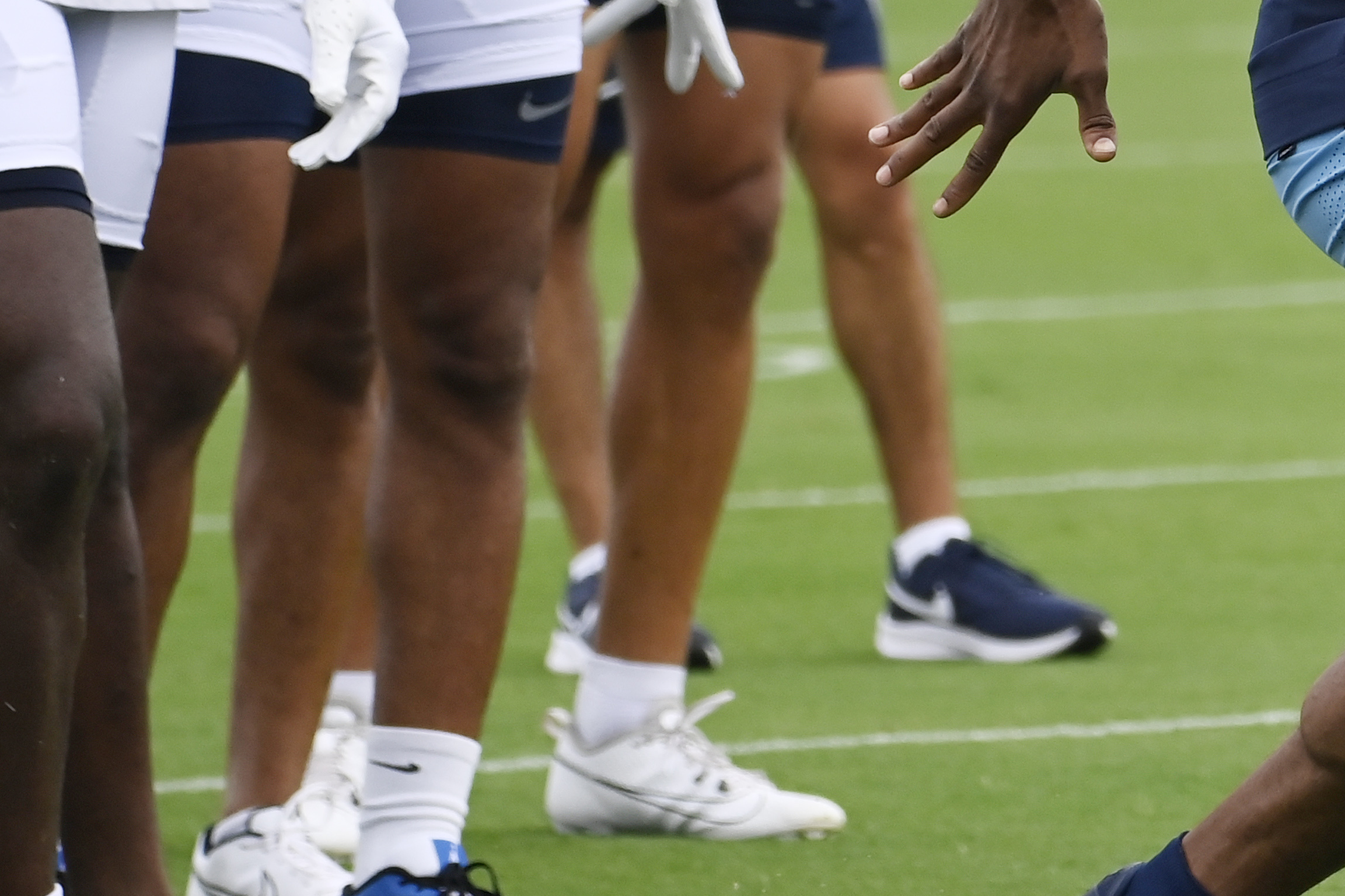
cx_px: 1462
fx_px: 22561
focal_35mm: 604
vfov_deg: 2.3
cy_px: 187
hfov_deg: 3.4
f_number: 5.6
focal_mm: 250
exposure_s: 1/2000
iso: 800
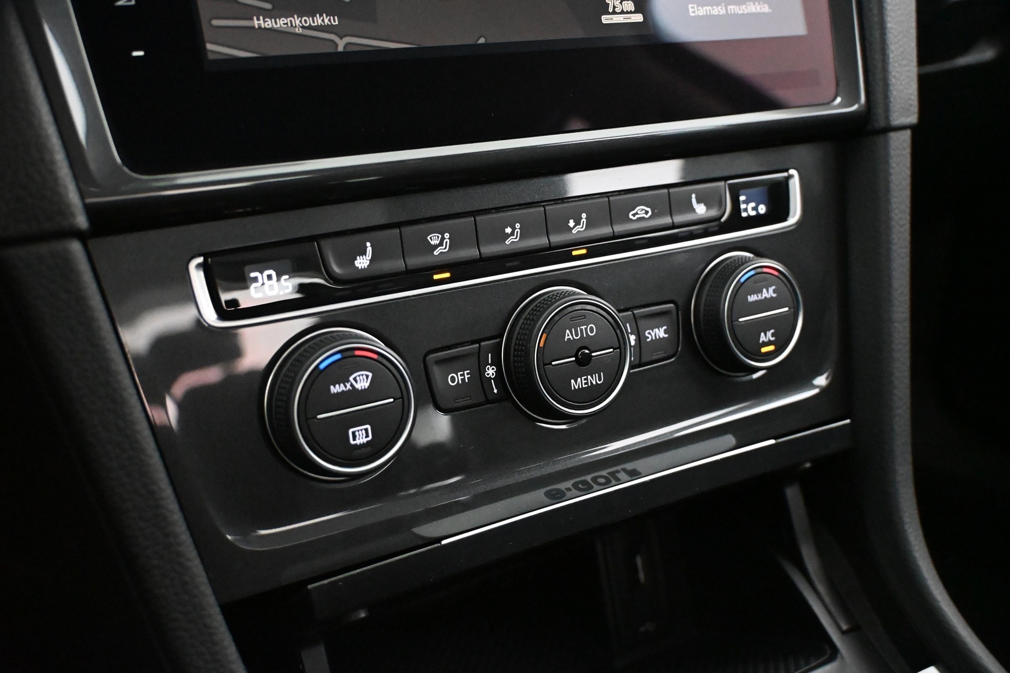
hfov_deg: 51.3
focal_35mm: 38
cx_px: 505
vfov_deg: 35.5
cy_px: 336
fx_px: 1052
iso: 10000
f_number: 4.2
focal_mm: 25
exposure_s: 1/40
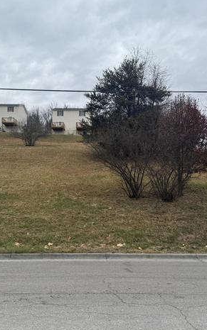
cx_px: 87
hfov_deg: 36.2
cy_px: 168
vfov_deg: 55.3
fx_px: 316
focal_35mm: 35
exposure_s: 1/2415
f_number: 1.78
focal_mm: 6.76
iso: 80
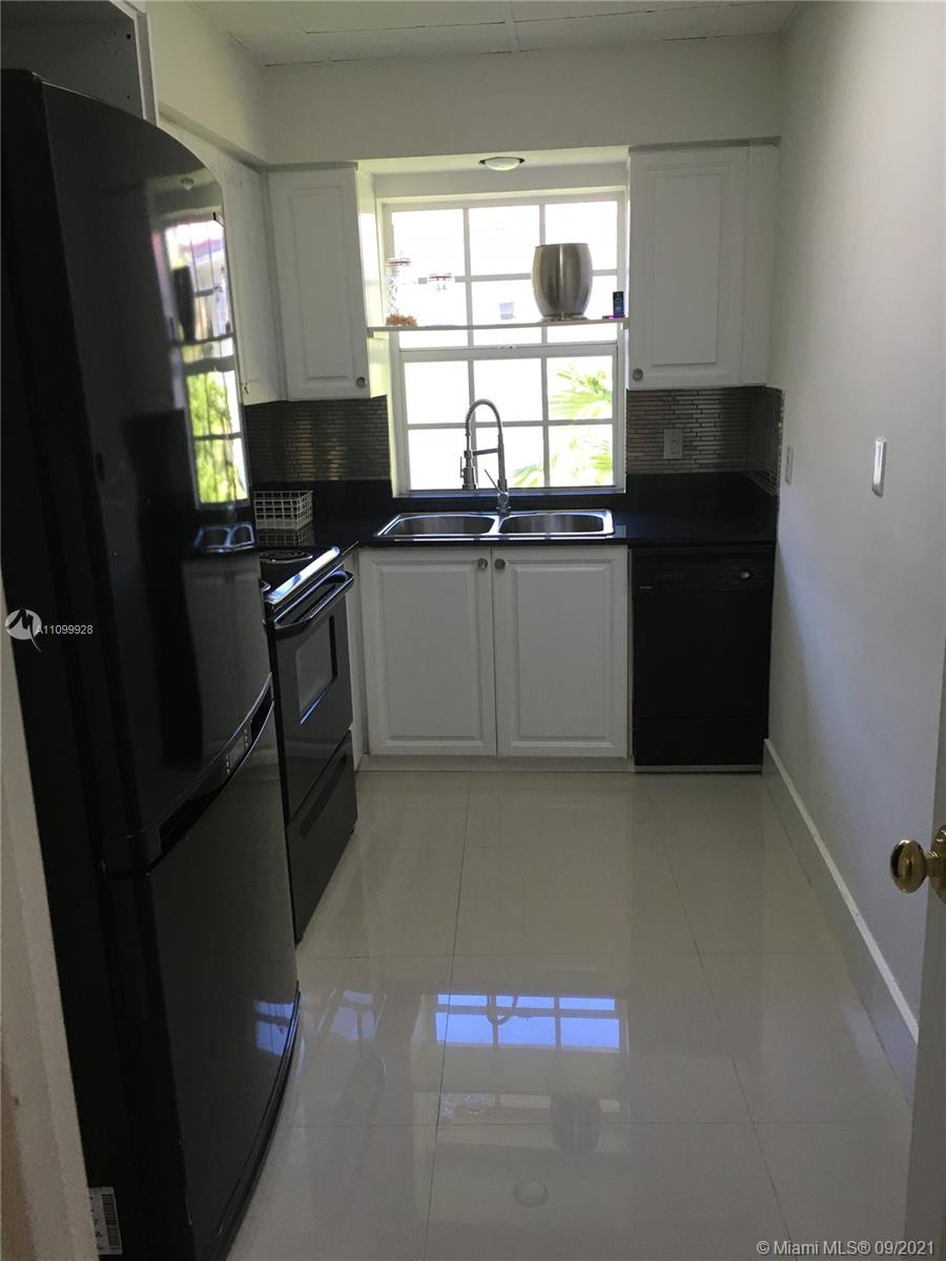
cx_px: 473
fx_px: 1057
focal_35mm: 29
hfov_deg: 48.2
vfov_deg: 61.7
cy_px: 630
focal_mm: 4.15
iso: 40
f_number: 2.2
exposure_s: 1/30
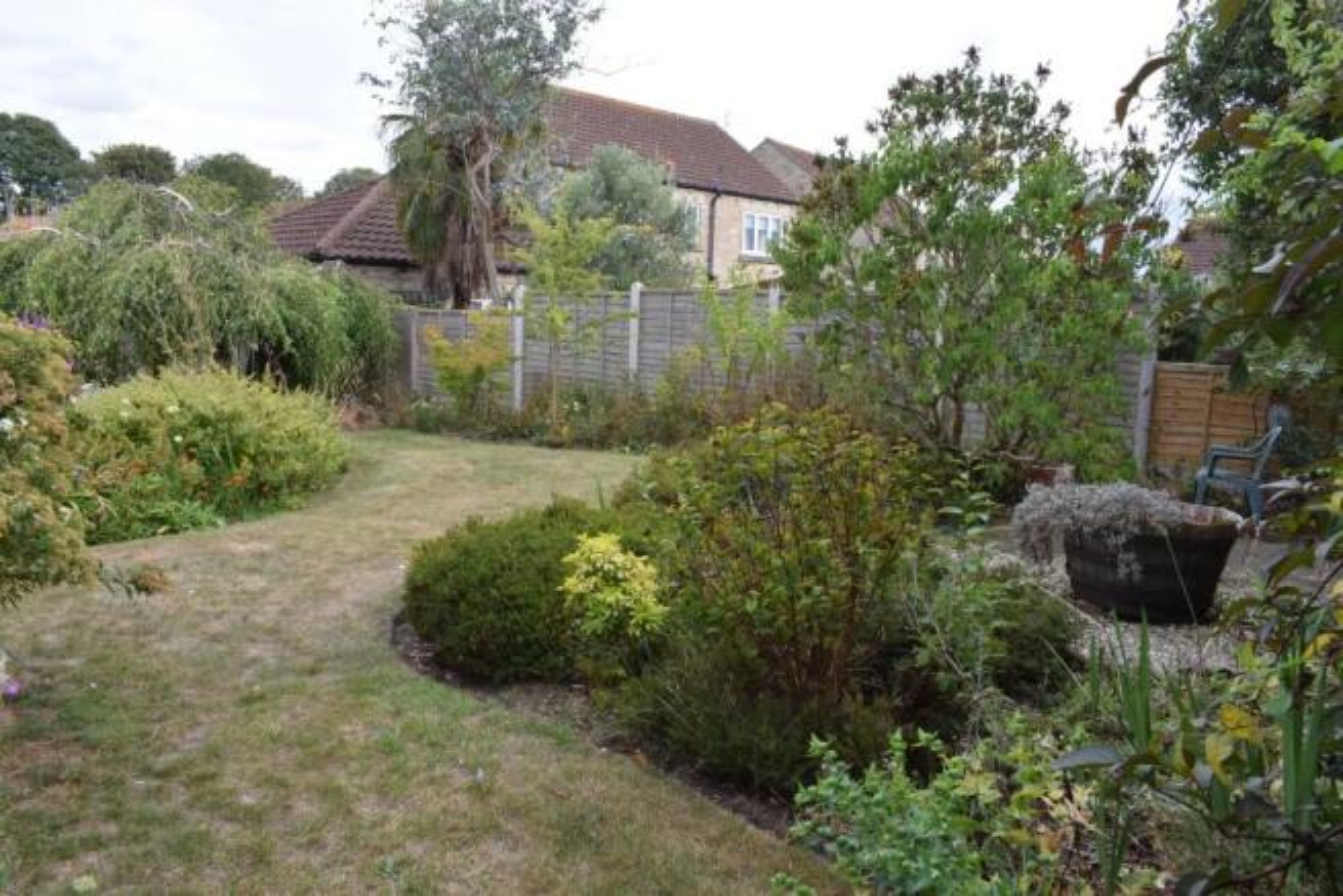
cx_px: 672
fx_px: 1007
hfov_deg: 67.4
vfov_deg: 48.0
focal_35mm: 27
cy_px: 448
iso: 800
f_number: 16
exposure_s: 1/160
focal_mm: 18
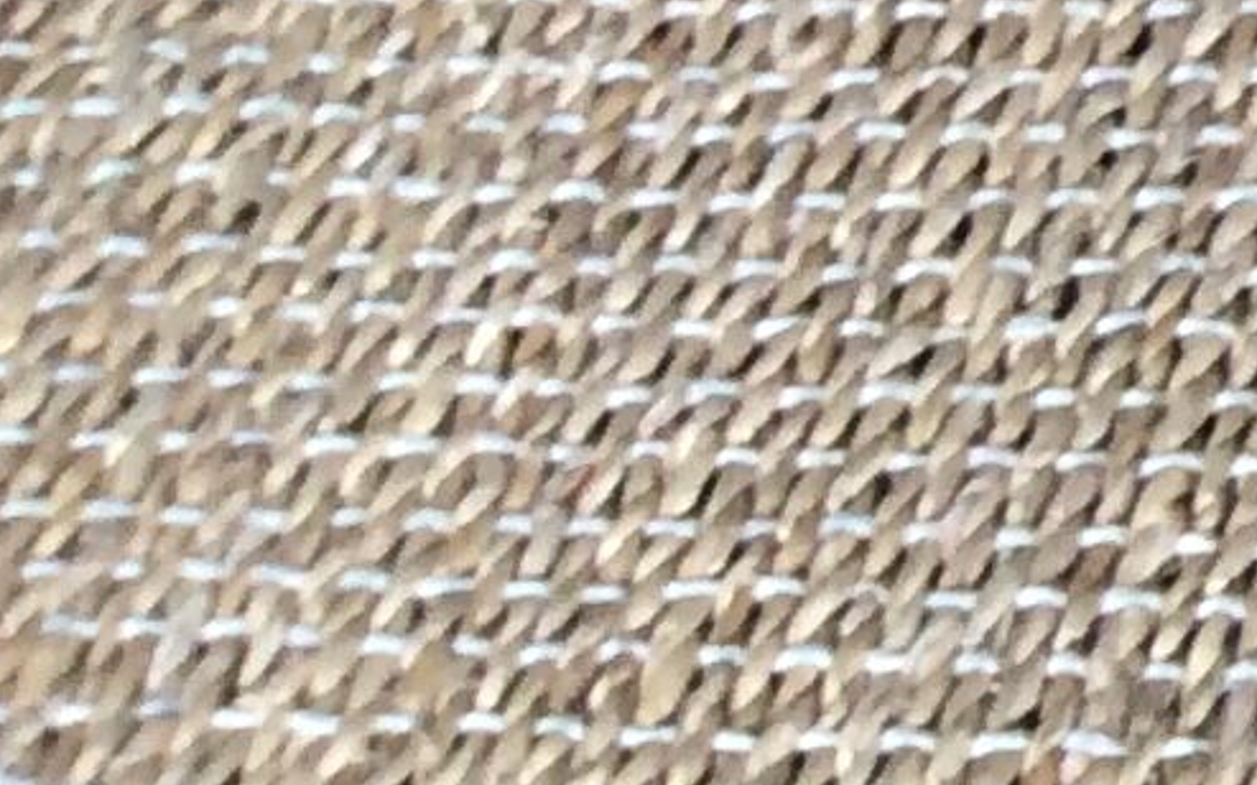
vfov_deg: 6.9
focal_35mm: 178
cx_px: 3241
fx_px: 6097
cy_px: -1190
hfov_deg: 10.0
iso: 50
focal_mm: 3.3
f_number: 2.4
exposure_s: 1/25
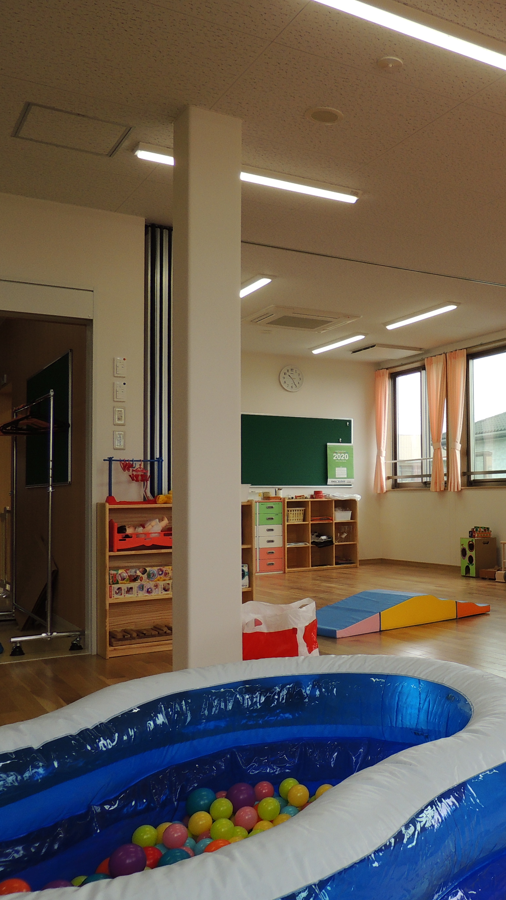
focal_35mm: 35
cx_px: 509
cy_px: 451
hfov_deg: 31.2
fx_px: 835
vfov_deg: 56.6
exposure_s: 1/160
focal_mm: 4.3
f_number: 3
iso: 100
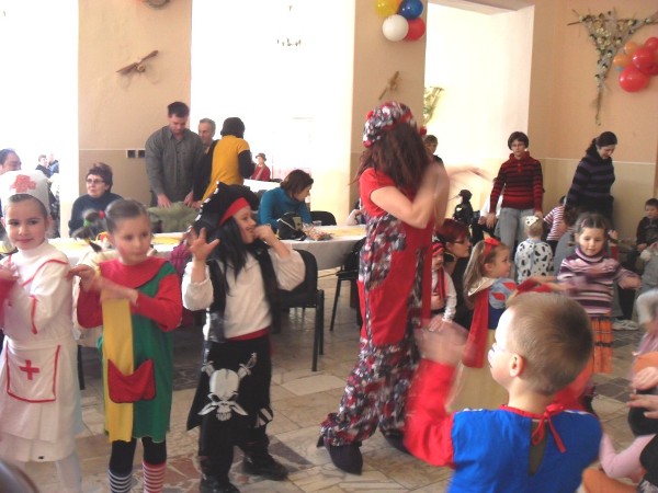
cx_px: 329
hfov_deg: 52.6
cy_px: 246
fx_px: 665
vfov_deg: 40.7
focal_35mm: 35
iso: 240
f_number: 2.8
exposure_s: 1/15
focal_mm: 6.2
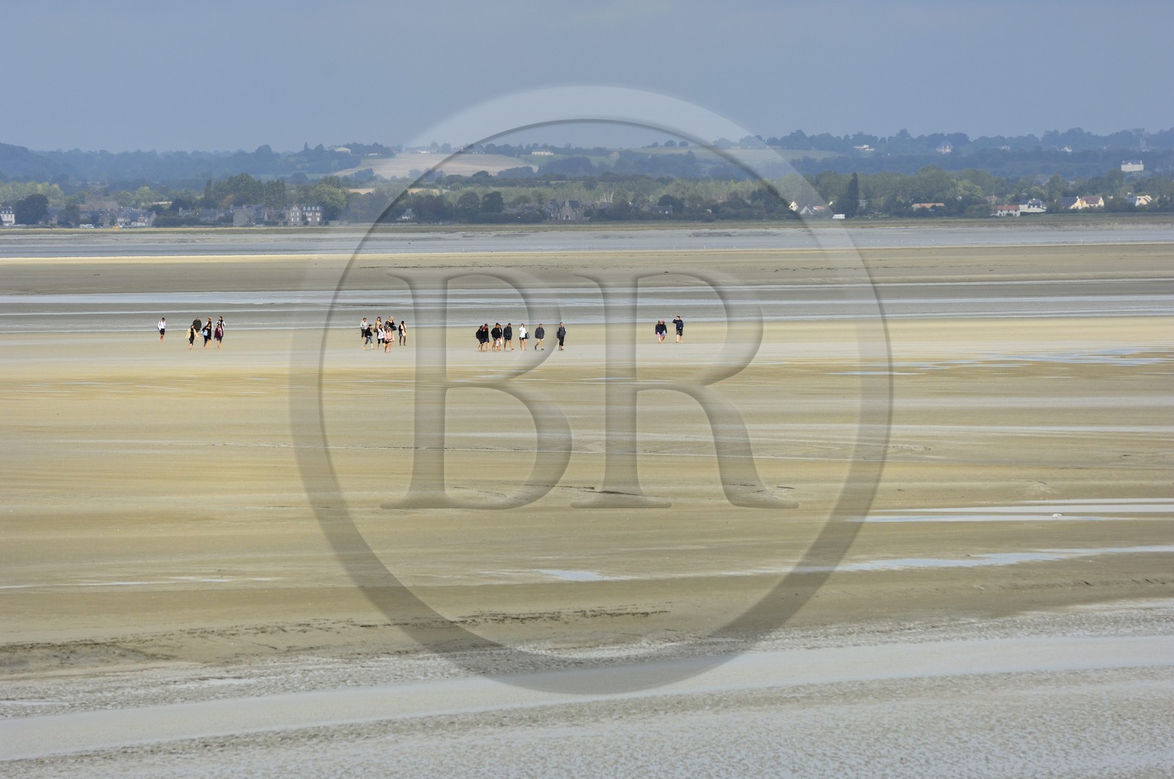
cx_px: 587
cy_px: 390
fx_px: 9769
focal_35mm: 300
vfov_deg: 4.6
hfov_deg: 6.9
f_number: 6
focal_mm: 200
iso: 100
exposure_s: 1/400
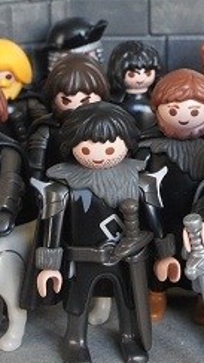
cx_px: 173
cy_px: 114
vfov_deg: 21.4
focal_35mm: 99
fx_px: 956
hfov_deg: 12.1
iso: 1600
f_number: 8
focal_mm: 25
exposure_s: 1/30
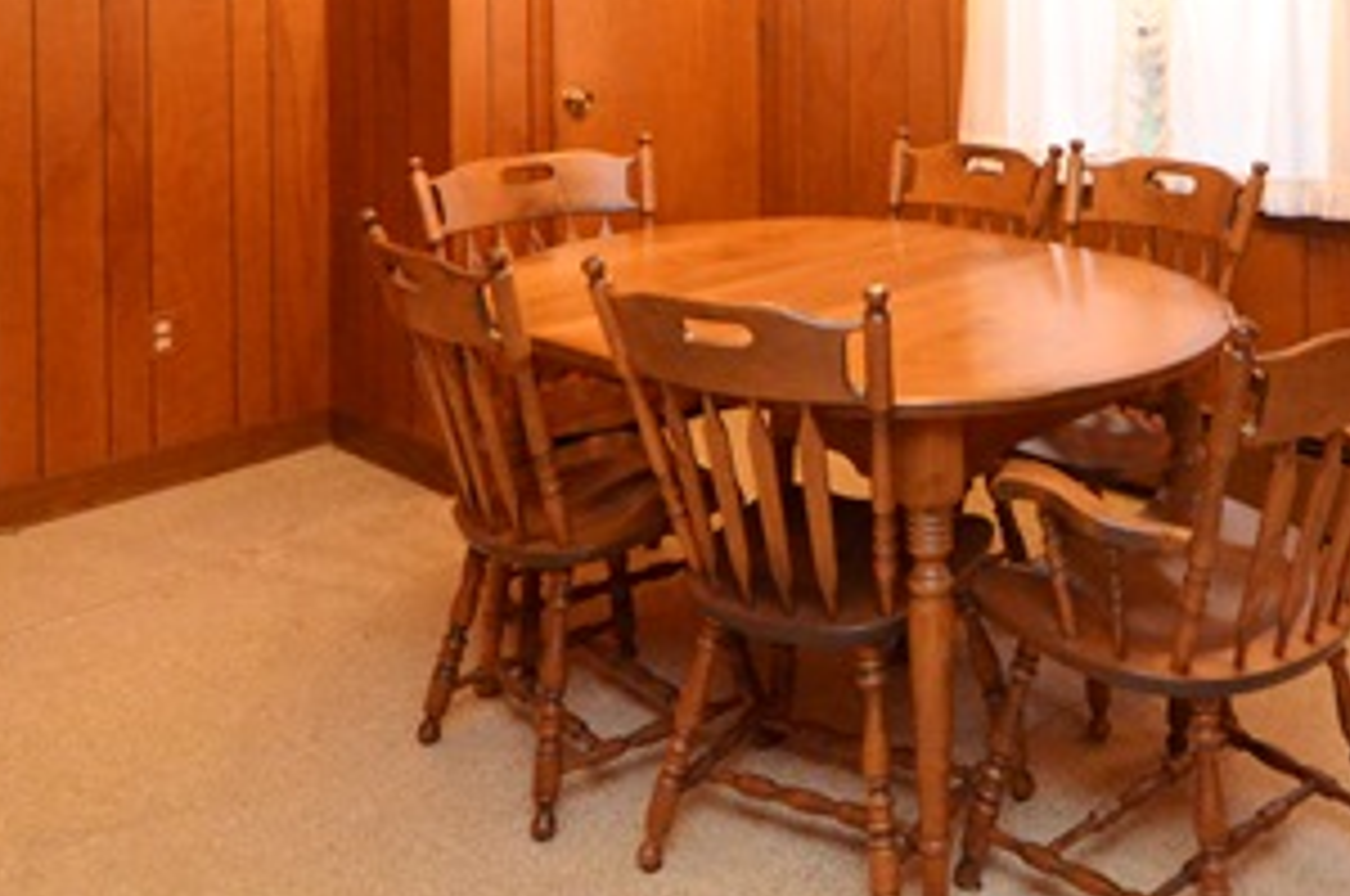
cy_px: -63
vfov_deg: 30.2
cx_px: 945
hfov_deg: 47.4
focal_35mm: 40
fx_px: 1498
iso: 3200
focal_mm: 10
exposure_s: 1/60
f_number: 4
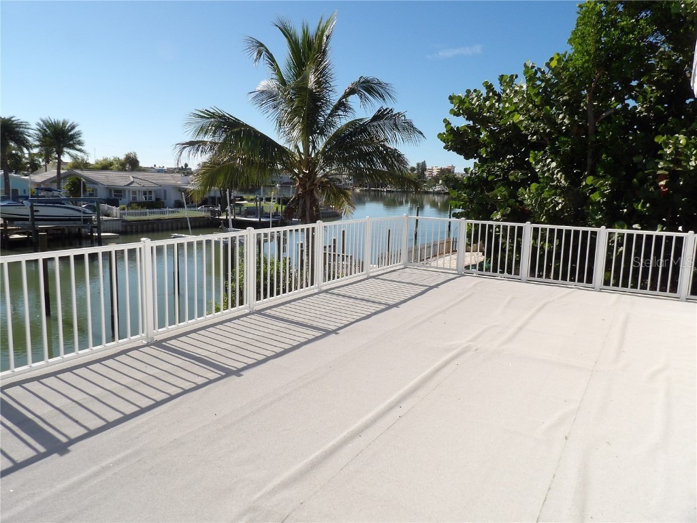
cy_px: 262
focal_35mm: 24
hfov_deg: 71.6
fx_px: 483
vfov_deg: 56.8
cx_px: 348
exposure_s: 1/659
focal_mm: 4.3
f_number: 4.6
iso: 100
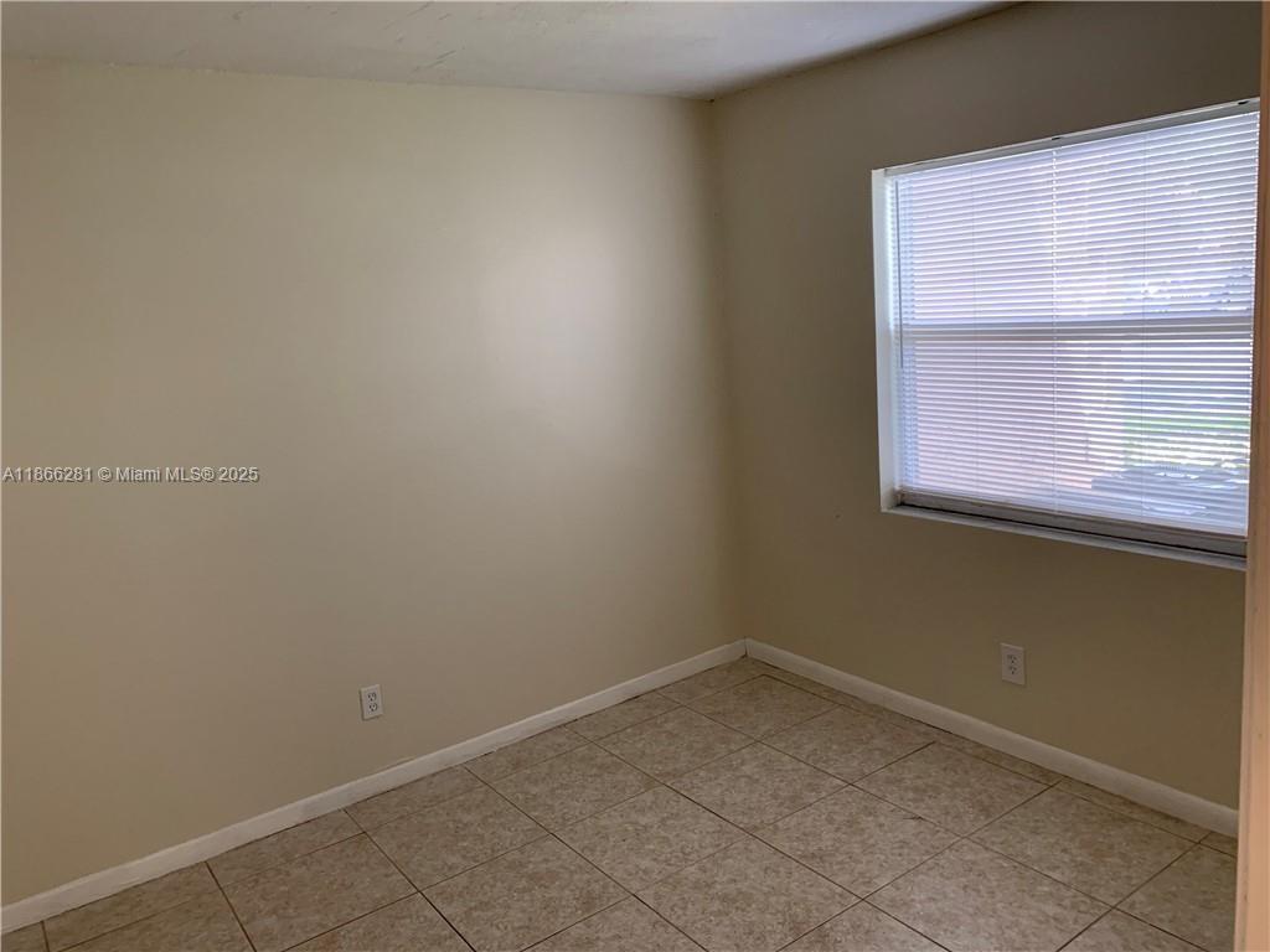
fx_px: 954
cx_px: 635
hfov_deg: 67.3
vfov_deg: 53.1
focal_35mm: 26
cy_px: 476
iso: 125
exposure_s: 1/60
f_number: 1.8
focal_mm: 4.25
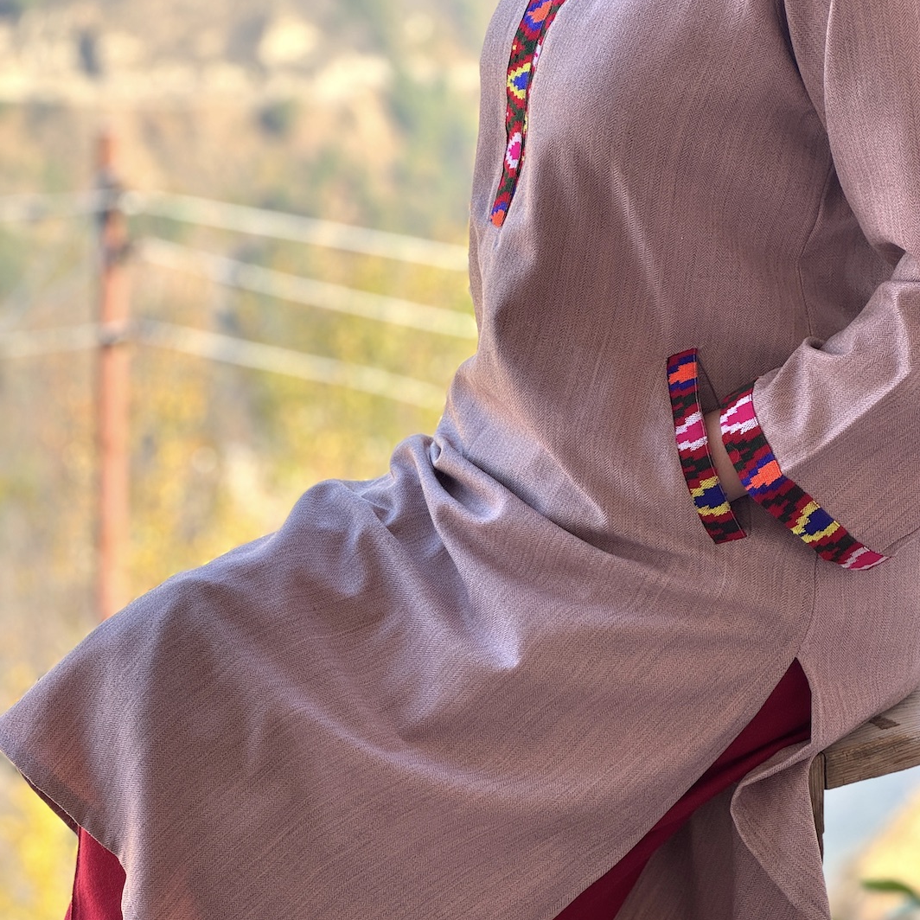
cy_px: 591
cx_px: 460
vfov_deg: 19.0
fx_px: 2736
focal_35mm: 91
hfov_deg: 19.1
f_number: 2.8
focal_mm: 9
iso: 32
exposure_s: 1/99
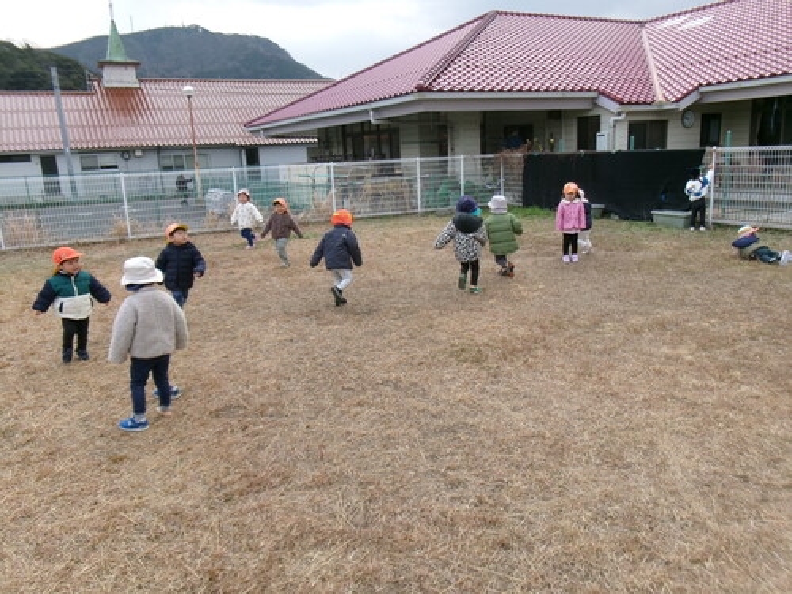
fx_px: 641
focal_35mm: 28
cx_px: 396
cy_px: 297
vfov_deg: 49.7
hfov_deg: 63.4
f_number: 3.9
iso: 100
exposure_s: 1/200
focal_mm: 5.1
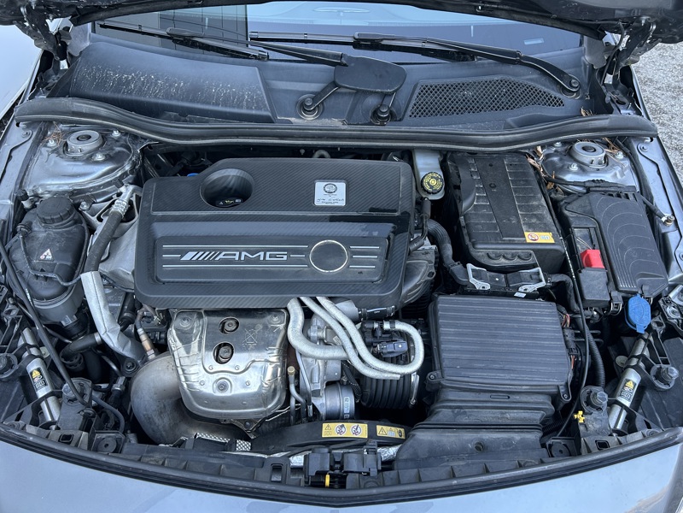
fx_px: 513
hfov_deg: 67.3
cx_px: 342
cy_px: 256
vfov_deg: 53.1
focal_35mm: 26
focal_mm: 5.7
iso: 125
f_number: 1.5
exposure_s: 1/90
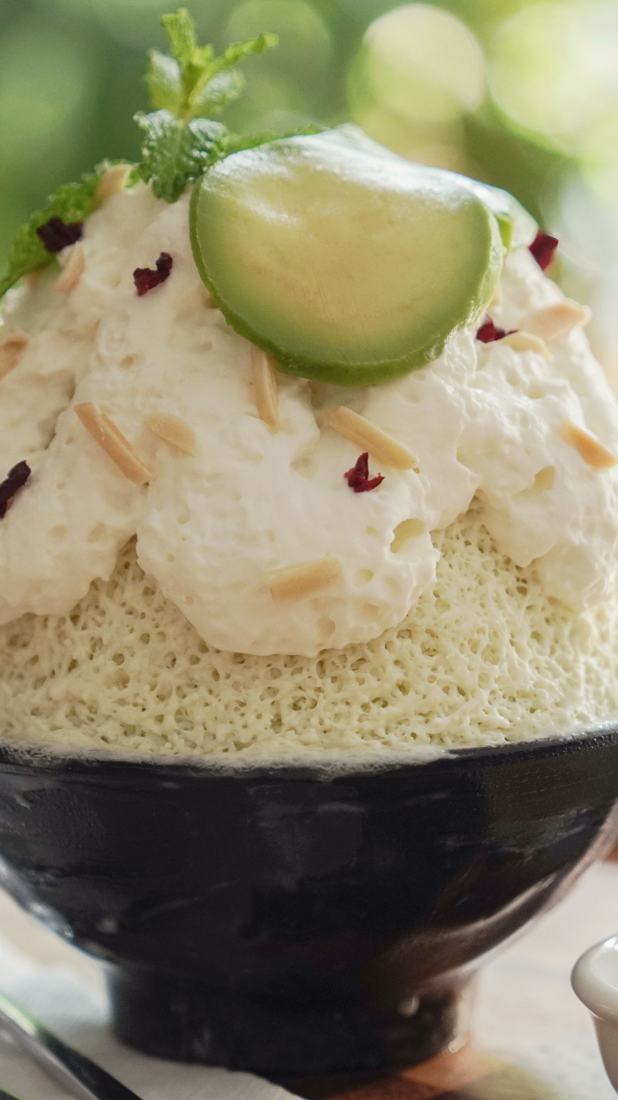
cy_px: 551
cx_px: 410
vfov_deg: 14.8
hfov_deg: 8.4
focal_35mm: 145
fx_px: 4218
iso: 800
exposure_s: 1/160
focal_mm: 61
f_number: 2.8
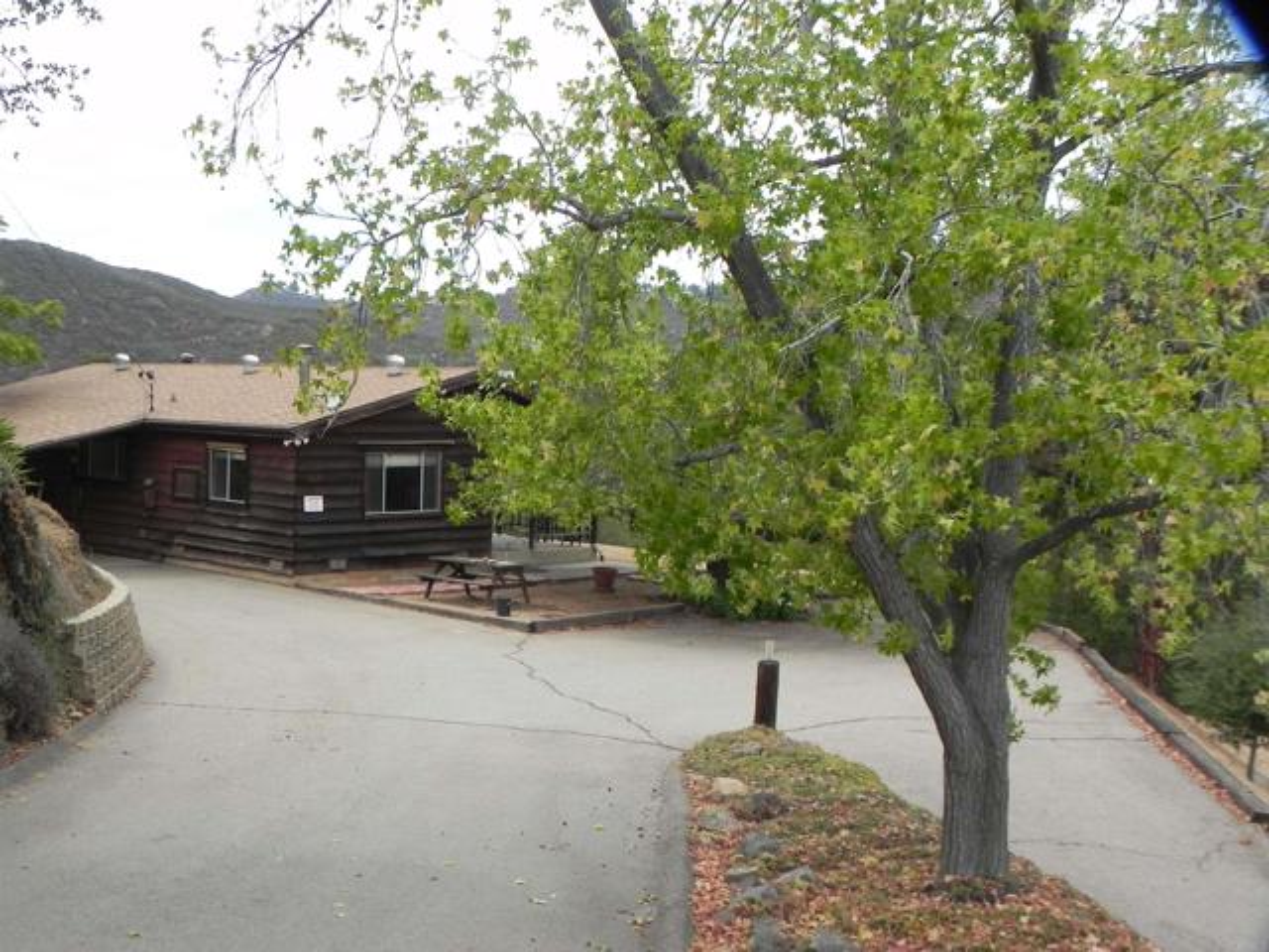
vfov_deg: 35.1
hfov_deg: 45.8
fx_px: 1503
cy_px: 476
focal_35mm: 41
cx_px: 634
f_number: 5.6
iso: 160
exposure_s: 1/305
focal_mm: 7.3
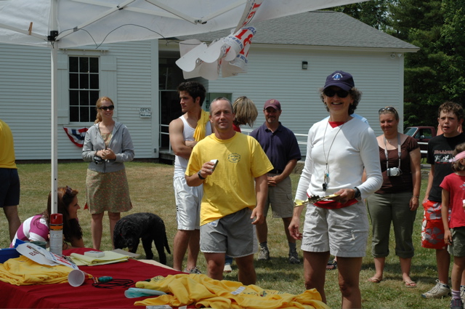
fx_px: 735
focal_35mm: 57
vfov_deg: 23.7
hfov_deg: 35.1
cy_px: 154
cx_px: 232
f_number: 10
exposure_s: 1/400
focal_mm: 38
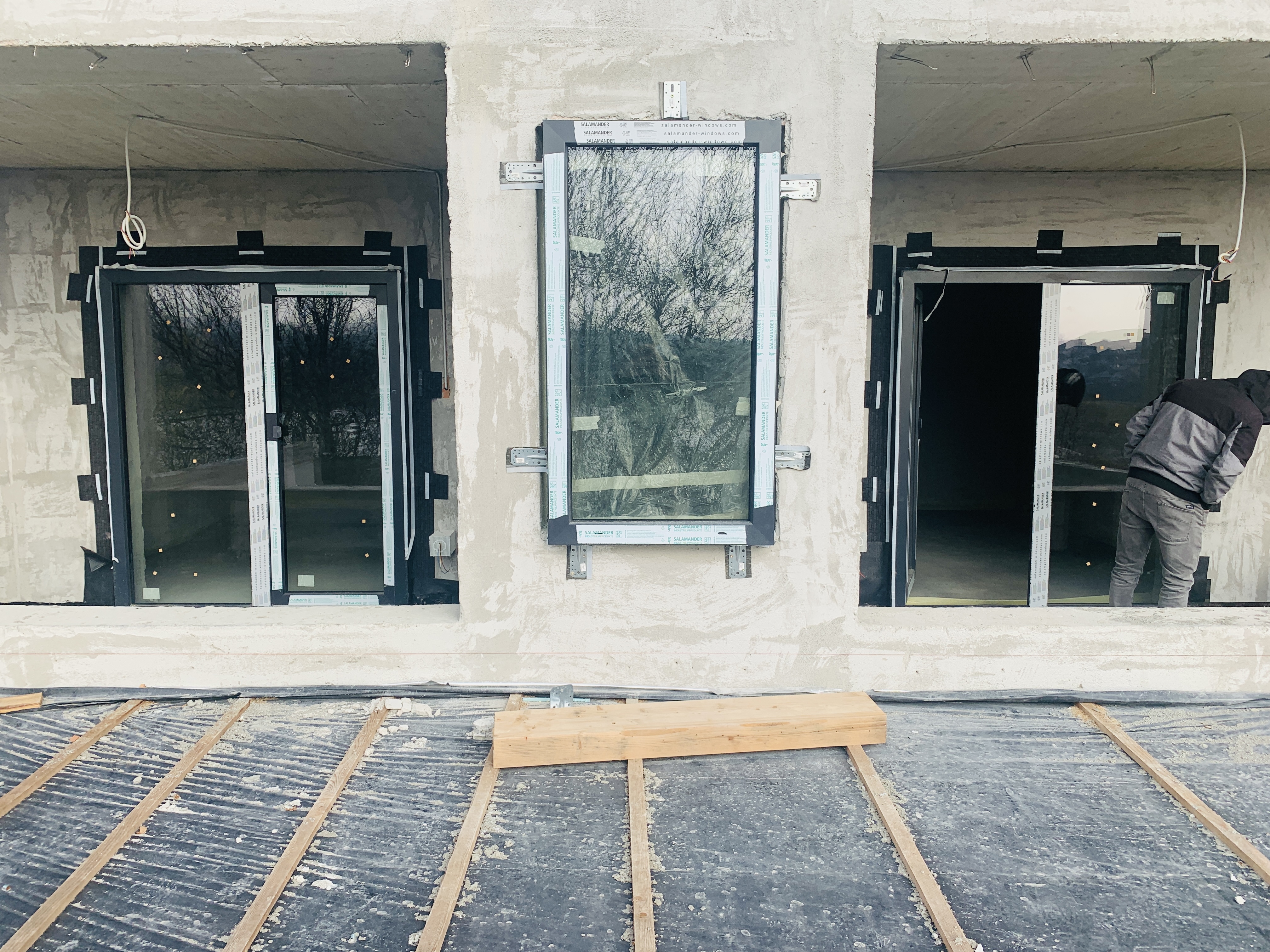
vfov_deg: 53.1
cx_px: 635
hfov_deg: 67.3
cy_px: 476
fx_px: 954
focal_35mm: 26
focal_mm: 4.25
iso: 25
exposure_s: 1/1350
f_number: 1.8
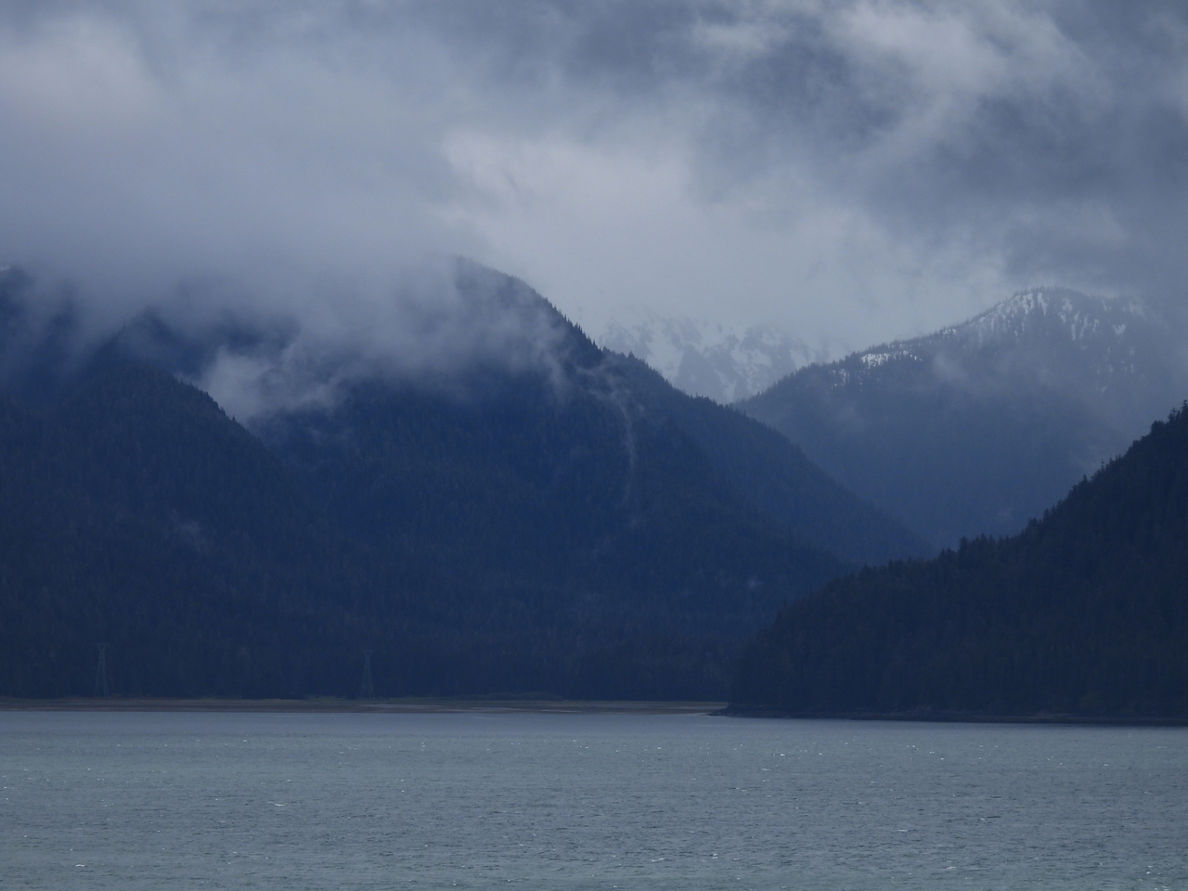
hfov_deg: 9.9
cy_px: 446
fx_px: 6864
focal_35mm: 200
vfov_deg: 7.4
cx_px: 594
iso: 100
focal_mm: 35.7
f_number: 4.5
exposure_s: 1/1600
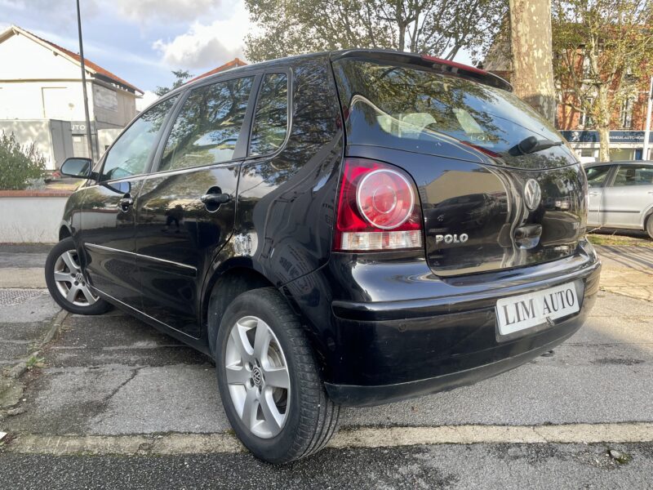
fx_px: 490
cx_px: 326
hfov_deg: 67.3
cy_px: 245
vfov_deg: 53.1
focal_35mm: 26
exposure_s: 1/314
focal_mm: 5.1
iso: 32
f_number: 1.6
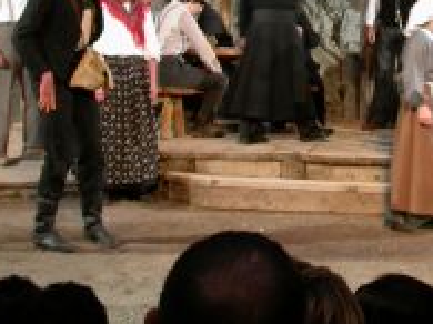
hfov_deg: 24.4
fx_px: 975
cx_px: 382
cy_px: 27
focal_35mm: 78
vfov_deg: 18.5
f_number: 2.6
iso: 100
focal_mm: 7.85
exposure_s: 1/13
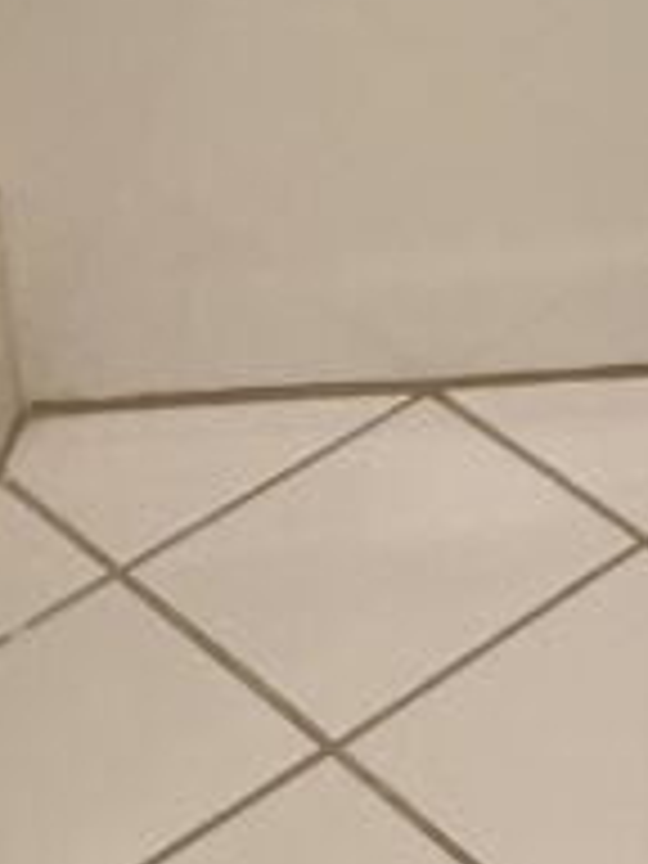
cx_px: 1184
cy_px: -1224
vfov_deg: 11.6
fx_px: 3469
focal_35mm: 139
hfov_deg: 10.1
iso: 125
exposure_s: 1/120
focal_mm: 5.1
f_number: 1.6
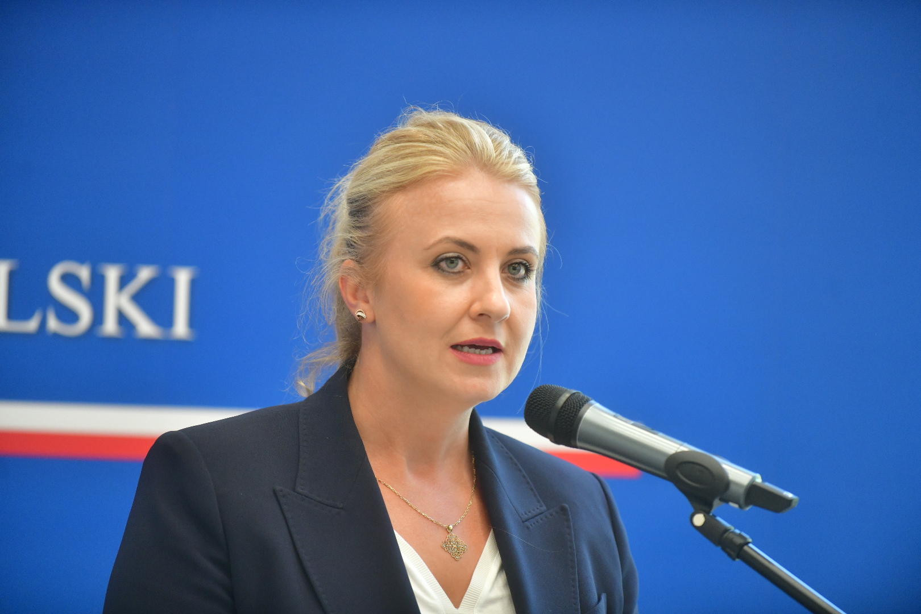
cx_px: 460
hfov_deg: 10.3
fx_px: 5116
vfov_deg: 6.9
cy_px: 307
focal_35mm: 200
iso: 1400
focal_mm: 200
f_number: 2.8
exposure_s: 1/400
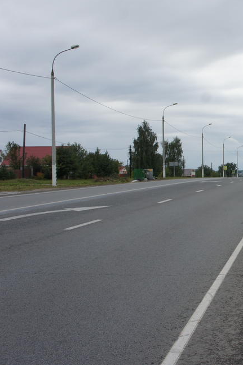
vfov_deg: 39.6
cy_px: 182
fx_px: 506
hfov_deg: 24.9
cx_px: 275
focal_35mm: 50
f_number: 8
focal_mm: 22
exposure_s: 1/200
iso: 200
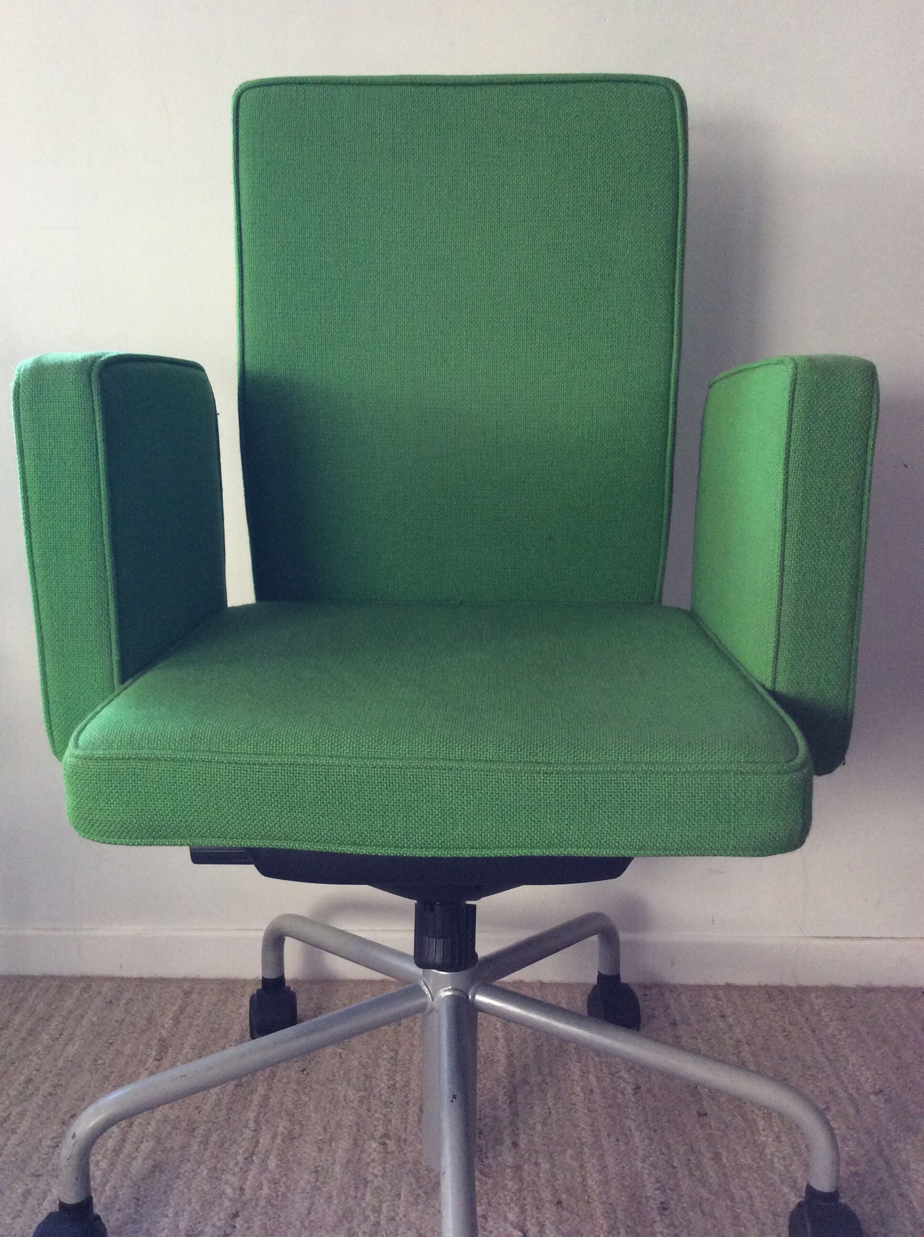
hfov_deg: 44.1
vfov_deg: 56.9
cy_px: 618
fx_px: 1142
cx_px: 462
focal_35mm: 32
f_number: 2.4
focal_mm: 3.3
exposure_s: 1/25
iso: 100
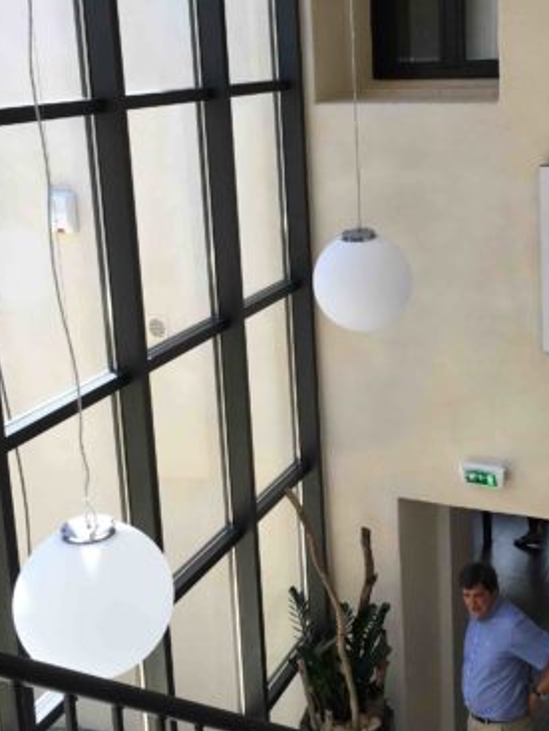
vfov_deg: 36.7
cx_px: 383
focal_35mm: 52
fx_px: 1100
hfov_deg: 27.8
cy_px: 300
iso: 25
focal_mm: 4.15
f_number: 2.2
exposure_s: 1/359
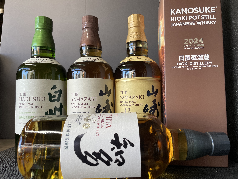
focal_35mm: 26
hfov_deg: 67.3
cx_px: 119
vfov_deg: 53.1
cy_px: 90
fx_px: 179
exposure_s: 1/100
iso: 50
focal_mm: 4.2
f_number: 1.6
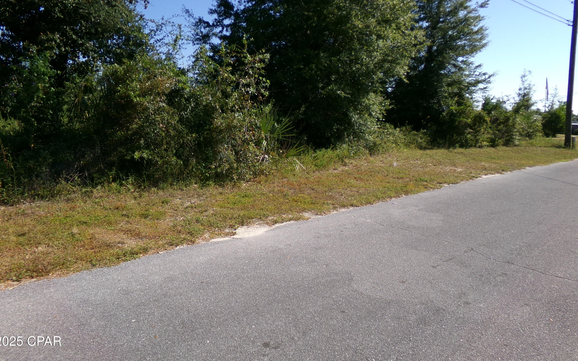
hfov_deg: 68.4
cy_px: 132
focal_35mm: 27
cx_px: 291
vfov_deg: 45.6
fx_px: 425
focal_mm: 4.3
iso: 100
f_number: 3.7
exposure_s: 1/750
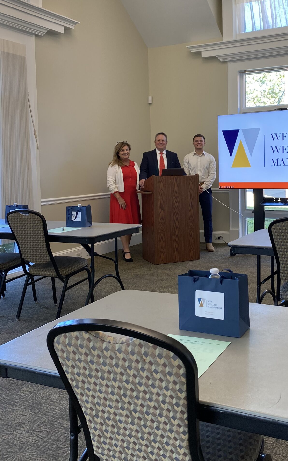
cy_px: 184
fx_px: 465
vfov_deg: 52.4
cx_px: 209
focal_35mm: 37
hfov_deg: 33.9
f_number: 1.8
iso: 80
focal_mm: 4.25
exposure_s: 1/120
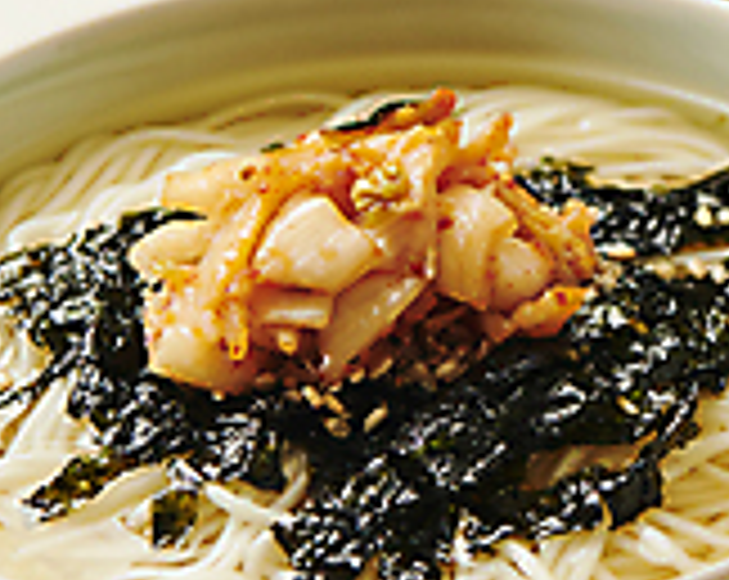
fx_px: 5255
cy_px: 427
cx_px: 760
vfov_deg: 6.3
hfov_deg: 7.9
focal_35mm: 244
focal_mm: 70
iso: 64
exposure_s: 1/125
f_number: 5.6
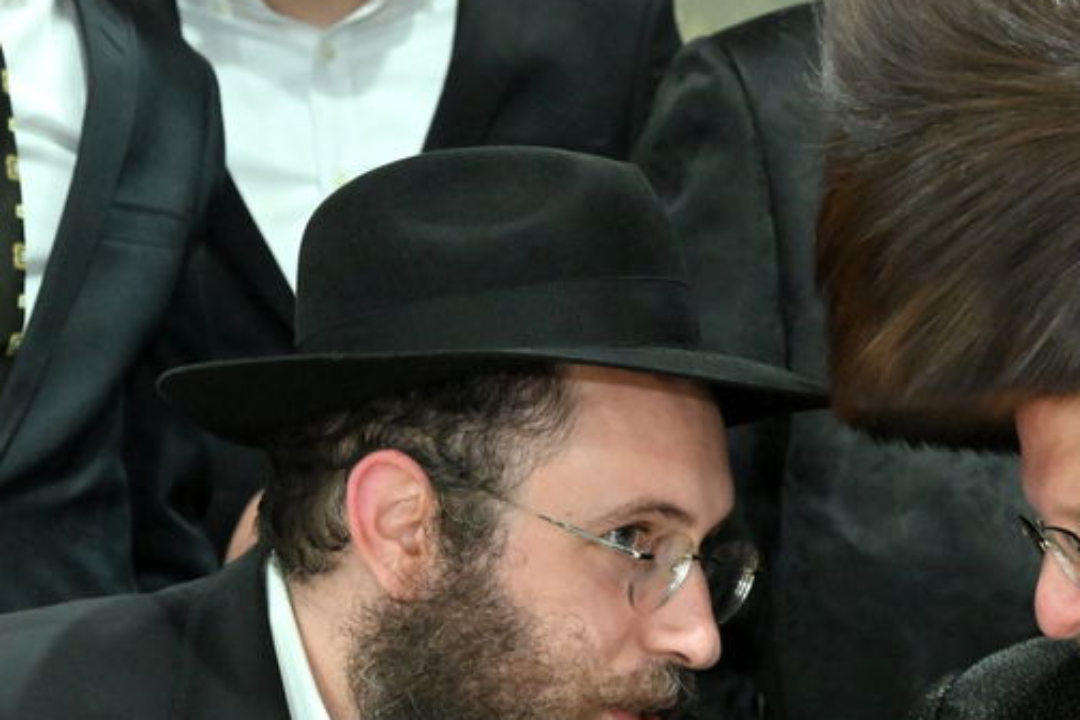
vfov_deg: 7.8
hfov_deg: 11.6
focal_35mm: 175
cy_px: 492
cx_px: 1089
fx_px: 5250
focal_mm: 63
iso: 4000
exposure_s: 1/200
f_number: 5
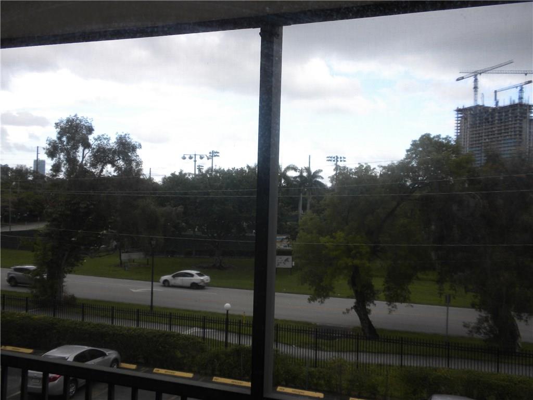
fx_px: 570
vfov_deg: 38.7
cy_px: 200
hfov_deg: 50.1
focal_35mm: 37
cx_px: 266
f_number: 3.5
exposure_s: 1/126
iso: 64
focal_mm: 6.6
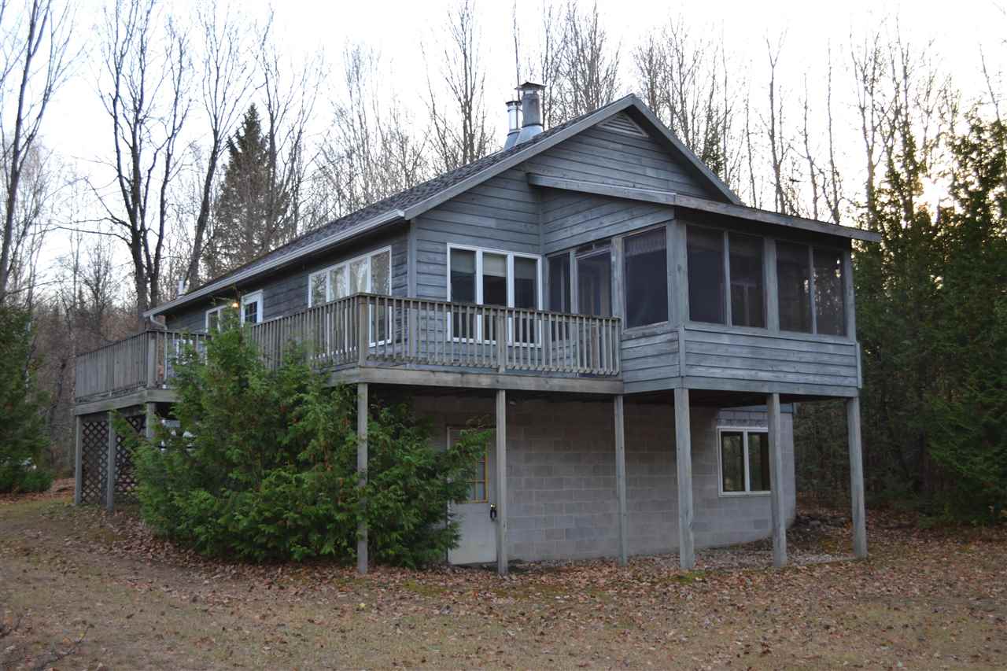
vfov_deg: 34.2
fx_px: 1091
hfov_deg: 49.6
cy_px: 336
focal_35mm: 39
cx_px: 504
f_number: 4.2
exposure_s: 1/125
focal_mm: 26
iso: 100
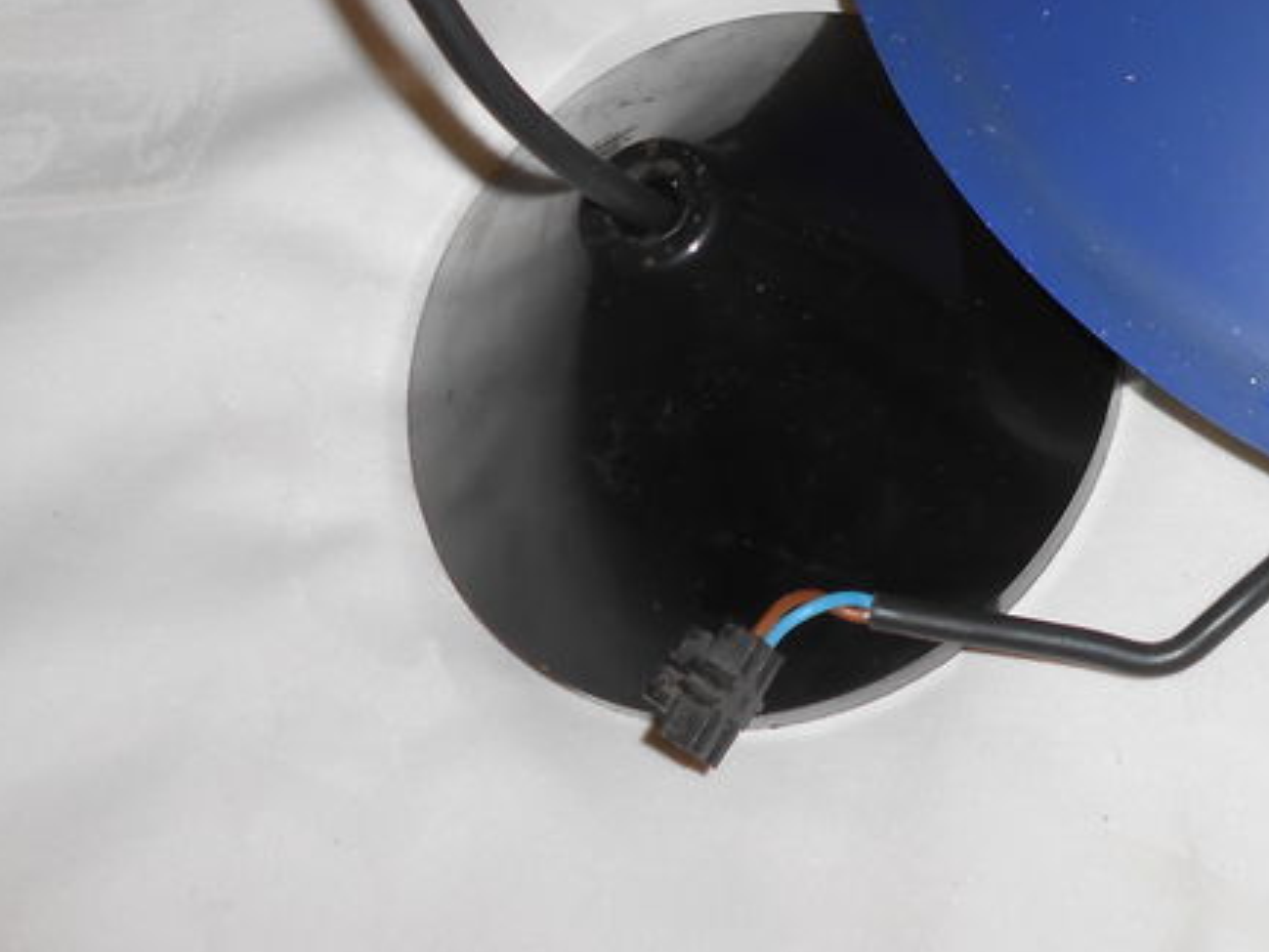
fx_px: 2200
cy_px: -105
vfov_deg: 22.9
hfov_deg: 29.7
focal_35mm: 60
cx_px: 1307
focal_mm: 4.6
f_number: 3.5
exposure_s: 1/25
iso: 80
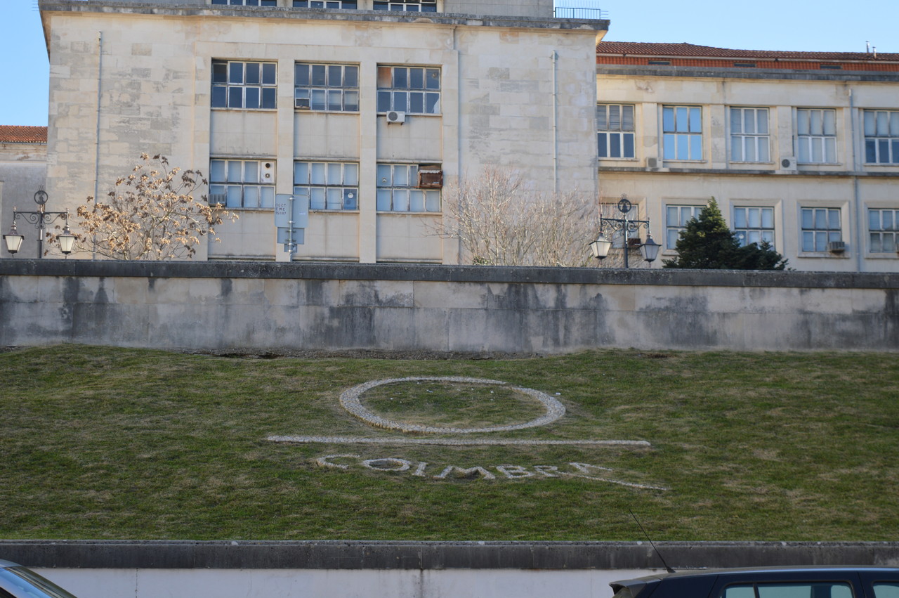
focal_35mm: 82
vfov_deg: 16.5
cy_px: 299
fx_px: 2058
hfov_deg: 24.6
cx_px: 450
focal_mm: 55
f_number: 6.3
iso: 100
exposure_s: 1/160
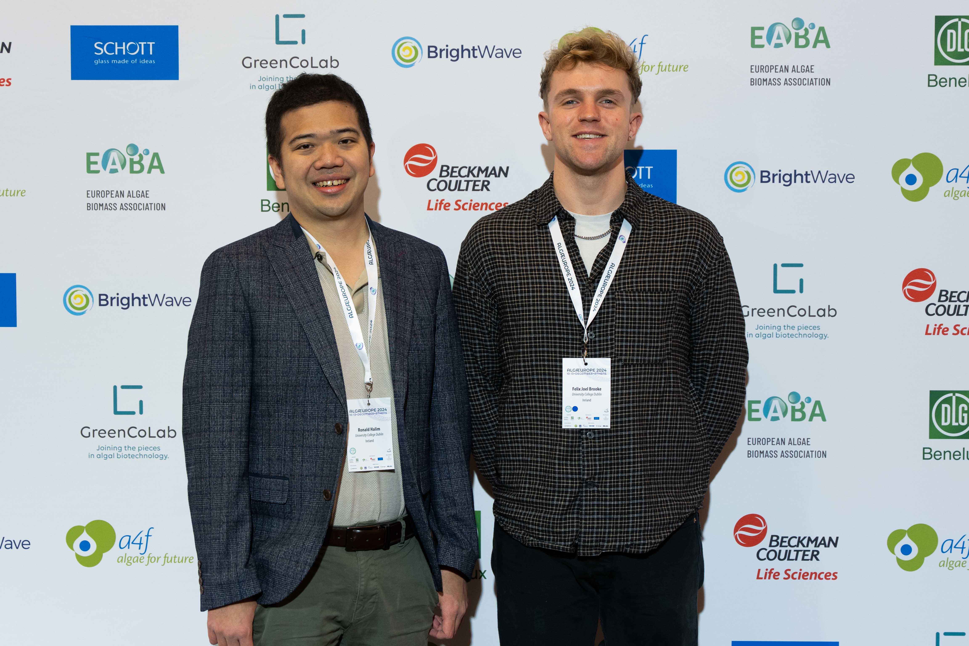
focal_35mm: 85
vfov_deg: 16.1
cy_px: 323
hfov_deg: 23.9
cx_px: 484
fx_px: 2288
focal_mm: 57.1
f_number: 2.8
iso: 1250
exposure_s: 1/125
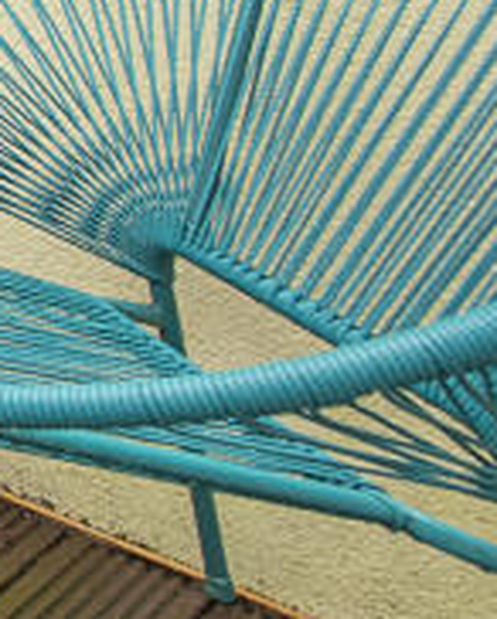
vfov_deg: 22.5
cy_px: -221
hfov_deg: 11.0
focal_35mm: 74
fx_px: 1358
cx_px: -1052
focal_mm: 14
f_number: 5.6
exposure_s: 1/50
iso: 500
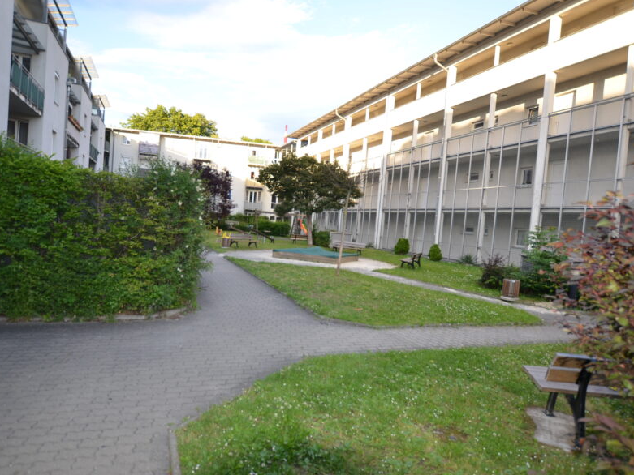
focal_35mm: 22
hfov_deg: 77.5
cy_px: 237
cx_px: 302
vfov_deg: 62.1
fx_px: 395
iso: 200
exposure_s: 1/250
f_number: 4
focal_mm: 13
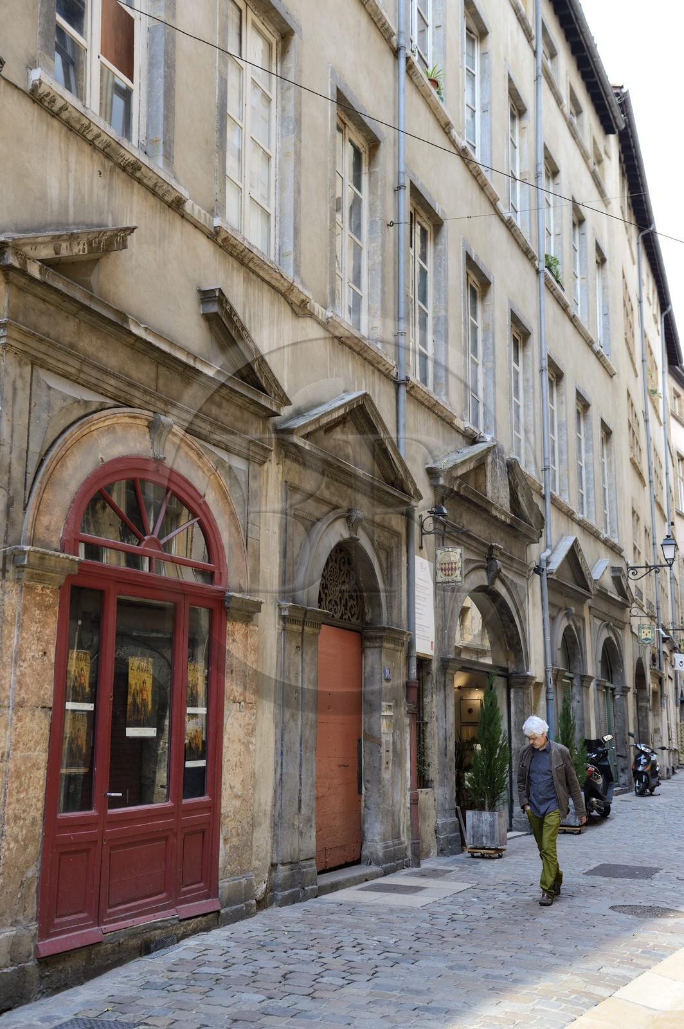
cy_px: 514
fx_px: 1142
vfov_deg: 48.5
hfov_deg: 33.3
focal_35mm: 40
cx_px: 342
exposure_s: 1/250
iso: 200
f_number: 3.5
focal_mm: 40
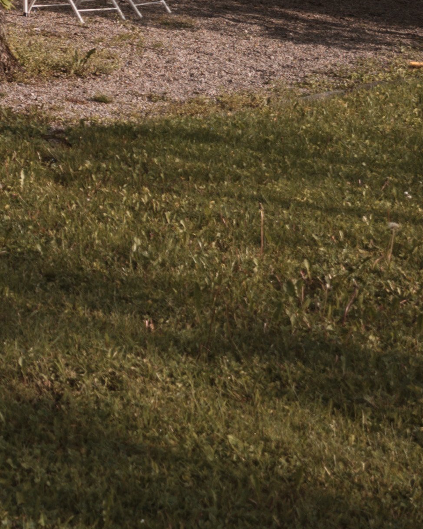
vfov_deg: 15.6
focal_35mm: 111
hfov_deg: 10.2
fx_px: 1737
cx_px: -844
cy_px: -330
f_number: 3.2
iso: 100
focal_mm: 24
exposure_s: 1/1250
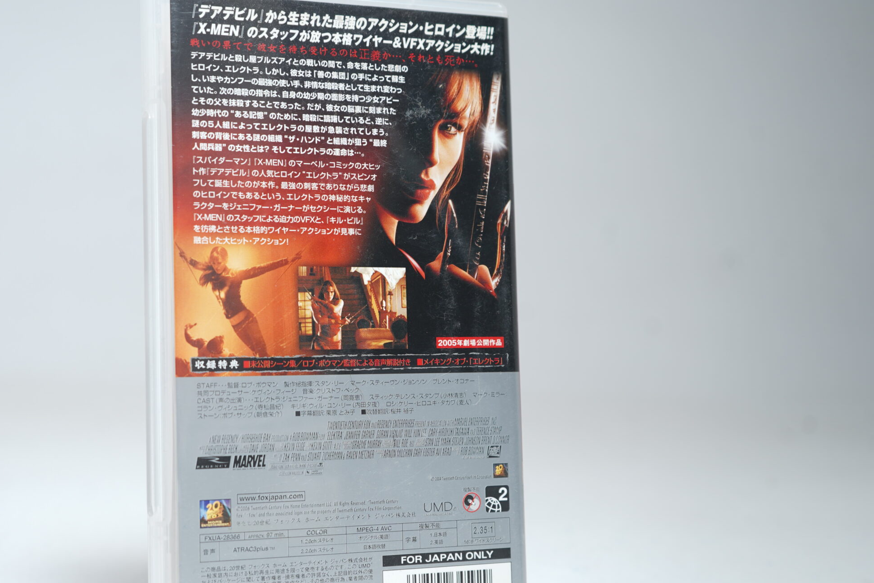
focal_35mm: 50
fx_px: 1214
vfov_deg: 27.0
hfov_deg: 39.4
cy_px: 323
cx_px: 335
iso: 64
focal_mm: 38
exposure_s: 1/3
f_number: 5
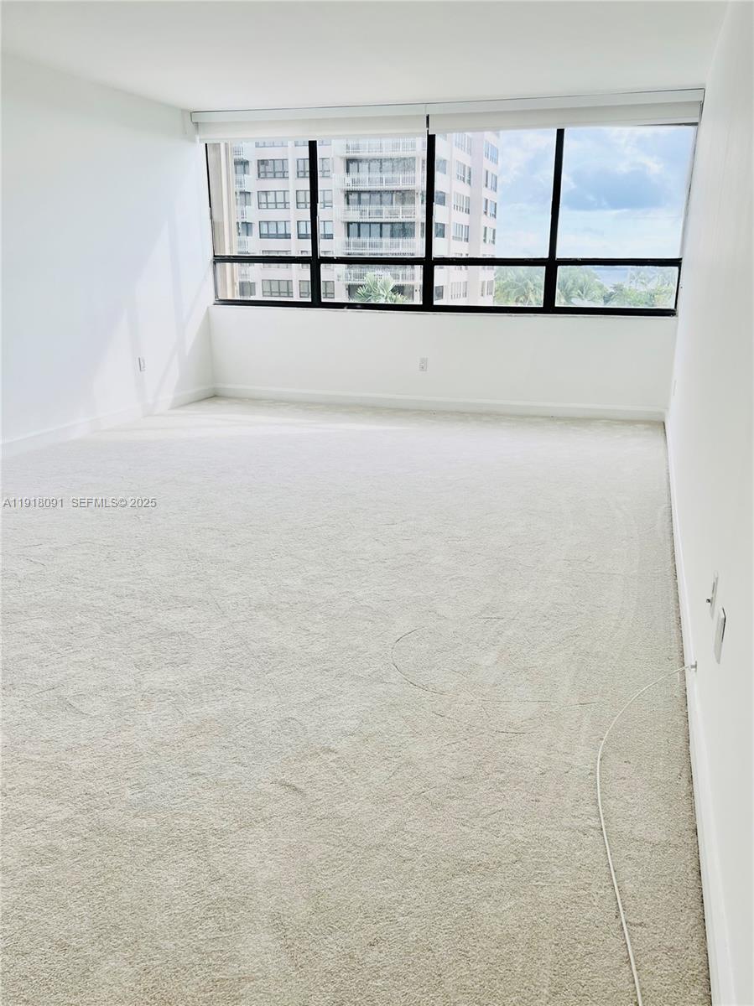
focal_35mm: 26
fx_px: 756
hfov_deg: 53.0
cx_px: 377
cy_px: 503
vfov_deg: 67.3
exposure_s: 1/308
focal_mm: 5.7
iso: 50
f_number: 1.5
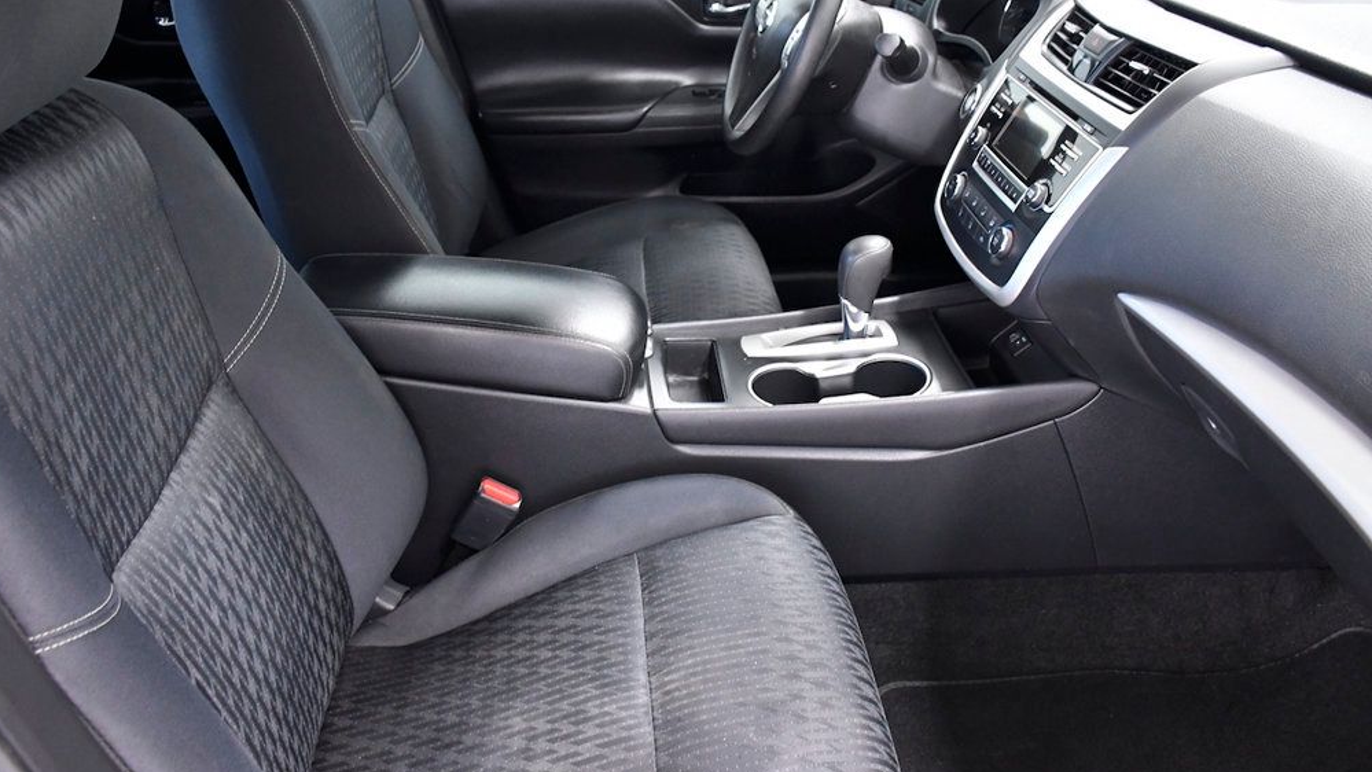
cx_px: 691
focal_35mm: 29
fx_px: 1055
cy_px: 314
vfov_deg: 40.0
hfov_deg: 66.1
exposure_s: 1/80
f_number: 4.5
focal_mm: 18
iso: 2500
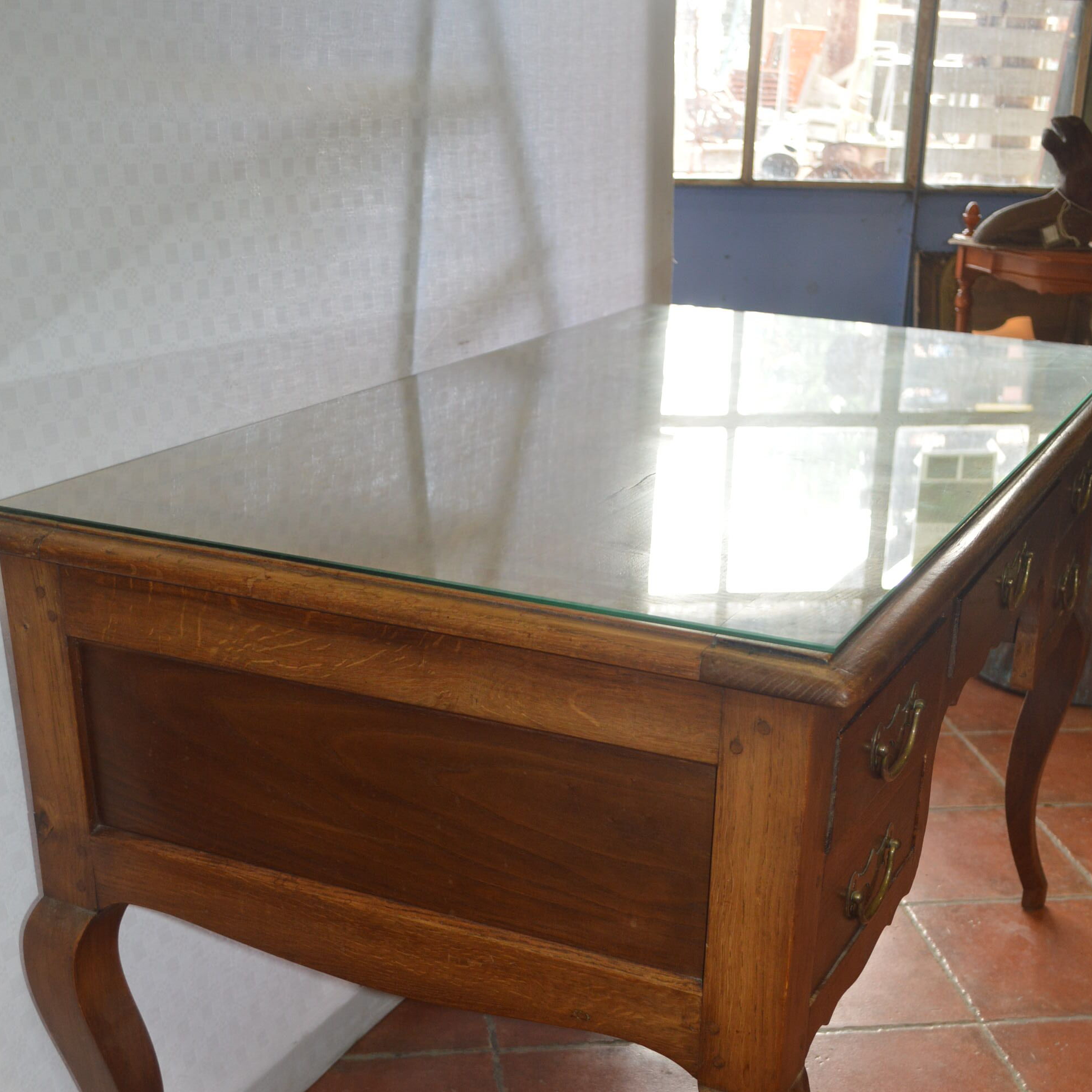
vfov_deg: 38.3
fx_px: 1535
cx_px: 545
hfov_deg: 39.2
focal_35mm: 43
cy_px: 802
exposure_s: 1/80
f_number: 4
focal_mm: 22
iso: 400
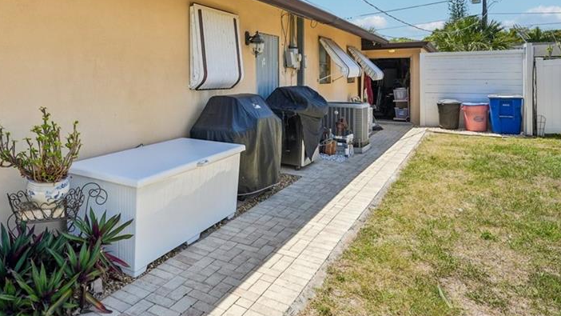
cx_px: 169
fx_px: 431
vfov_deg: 38.9
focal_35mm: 29
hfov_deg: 63.7
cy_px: 71
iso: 400
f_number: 8
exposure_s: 1/800
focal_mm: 19
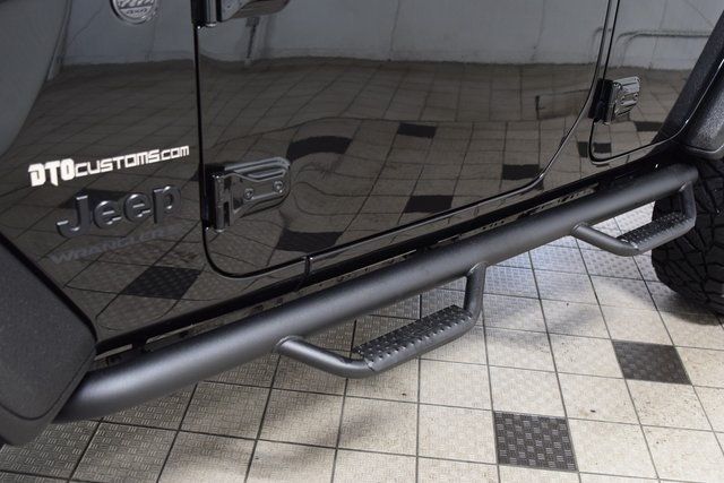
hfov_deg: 49.5
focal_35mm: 39
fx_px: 784
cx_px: 362
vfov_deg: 34.2
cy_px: 242
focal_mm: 26
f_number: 2.8
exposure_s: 1/60
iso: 1600
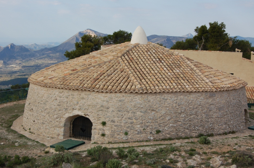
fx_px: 402
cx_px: 127
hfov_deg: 35.1
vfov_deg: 23.7
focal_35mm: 57
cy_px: 84
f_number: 9
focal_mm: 38
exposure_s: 1/320
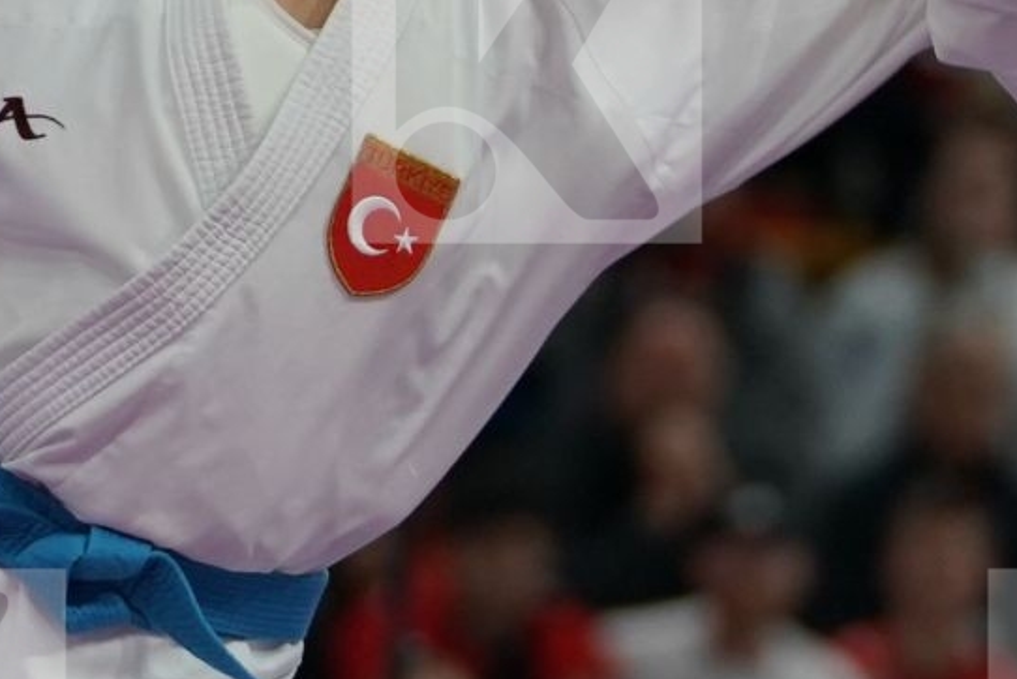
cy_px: 73
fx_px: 18569
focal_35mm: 657
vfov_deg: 2.1
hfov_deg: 3.1
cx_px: -109
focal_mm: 132
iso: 1250
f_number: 2.8
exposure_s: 1/1000
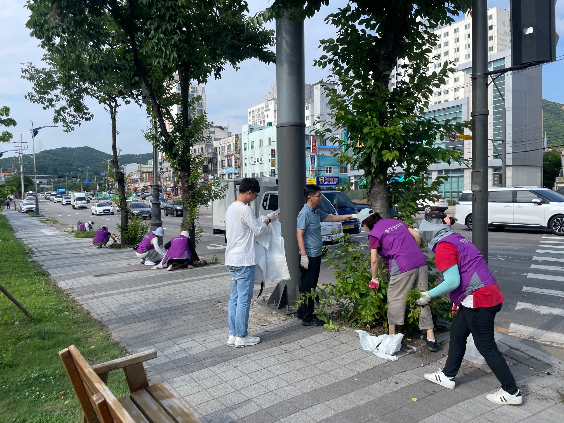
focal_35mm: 26
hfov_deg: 67.3
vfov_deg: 53.1
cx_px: 282
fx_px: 424
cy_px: 212
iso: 32
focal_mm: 4.2
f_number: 1.6
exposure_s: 1/2353
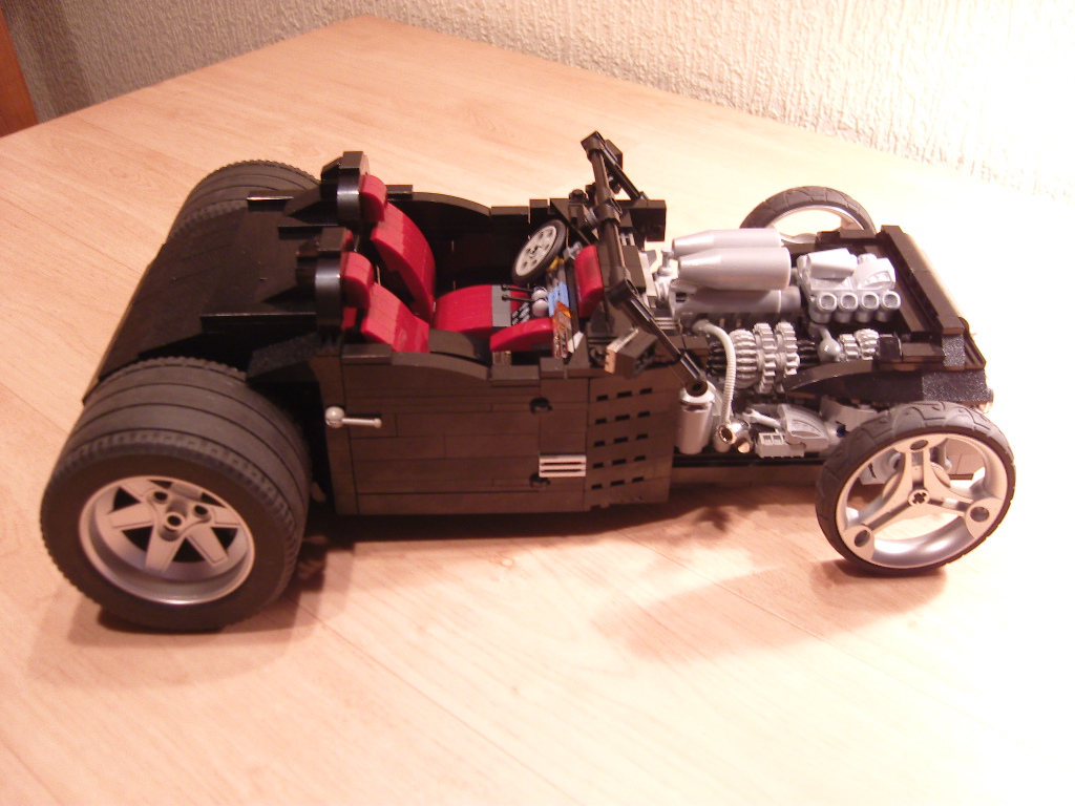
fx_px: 1056
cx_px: 538
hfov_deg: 54.0
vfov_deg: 41.8
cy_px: 403
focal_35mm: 34
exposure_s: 1/4
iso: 200
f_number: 2.8
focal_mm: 7.3
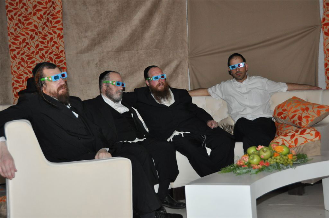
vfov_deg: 21.5
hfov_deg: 31.9
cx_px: 164
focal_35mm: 63
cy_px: 109
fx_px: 575
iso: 800
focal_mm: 42
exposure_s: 1/60
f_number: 4.5
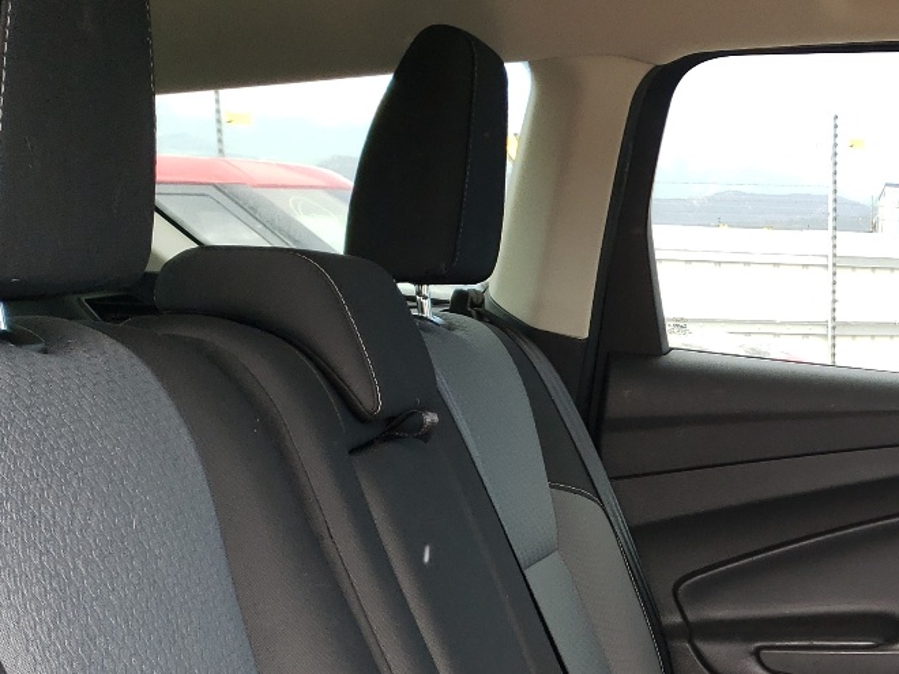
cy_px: 775
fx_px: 1636
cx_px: 1011
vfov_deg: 21.8
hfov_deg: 27.8
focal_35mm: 63
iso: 52
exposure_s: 1/100
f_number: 1.5
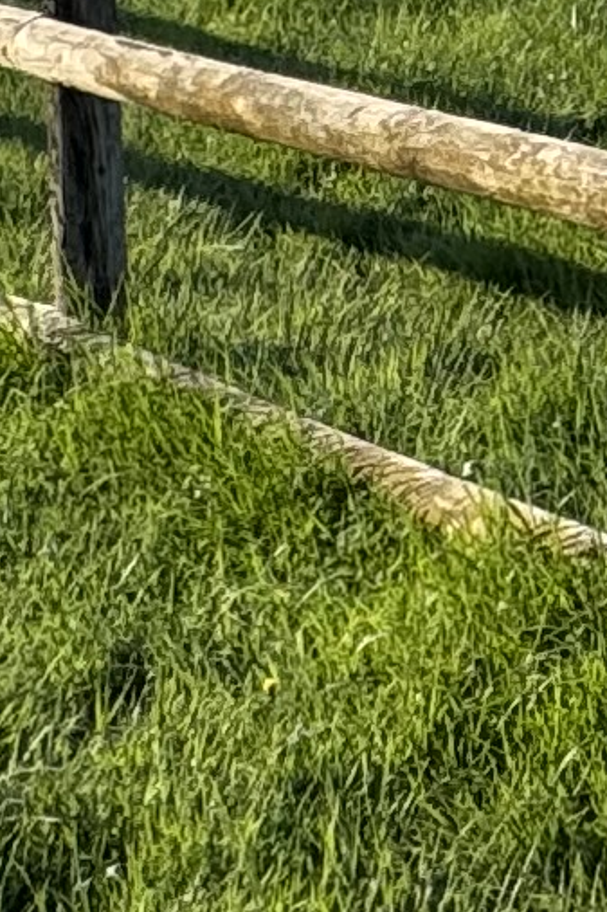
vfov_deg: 15.7
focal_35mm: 116
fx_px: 2936
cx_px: 2104
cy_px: -600
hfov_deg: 8.6
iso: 40
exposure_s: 1/840
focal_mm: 2.22
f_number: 2.2
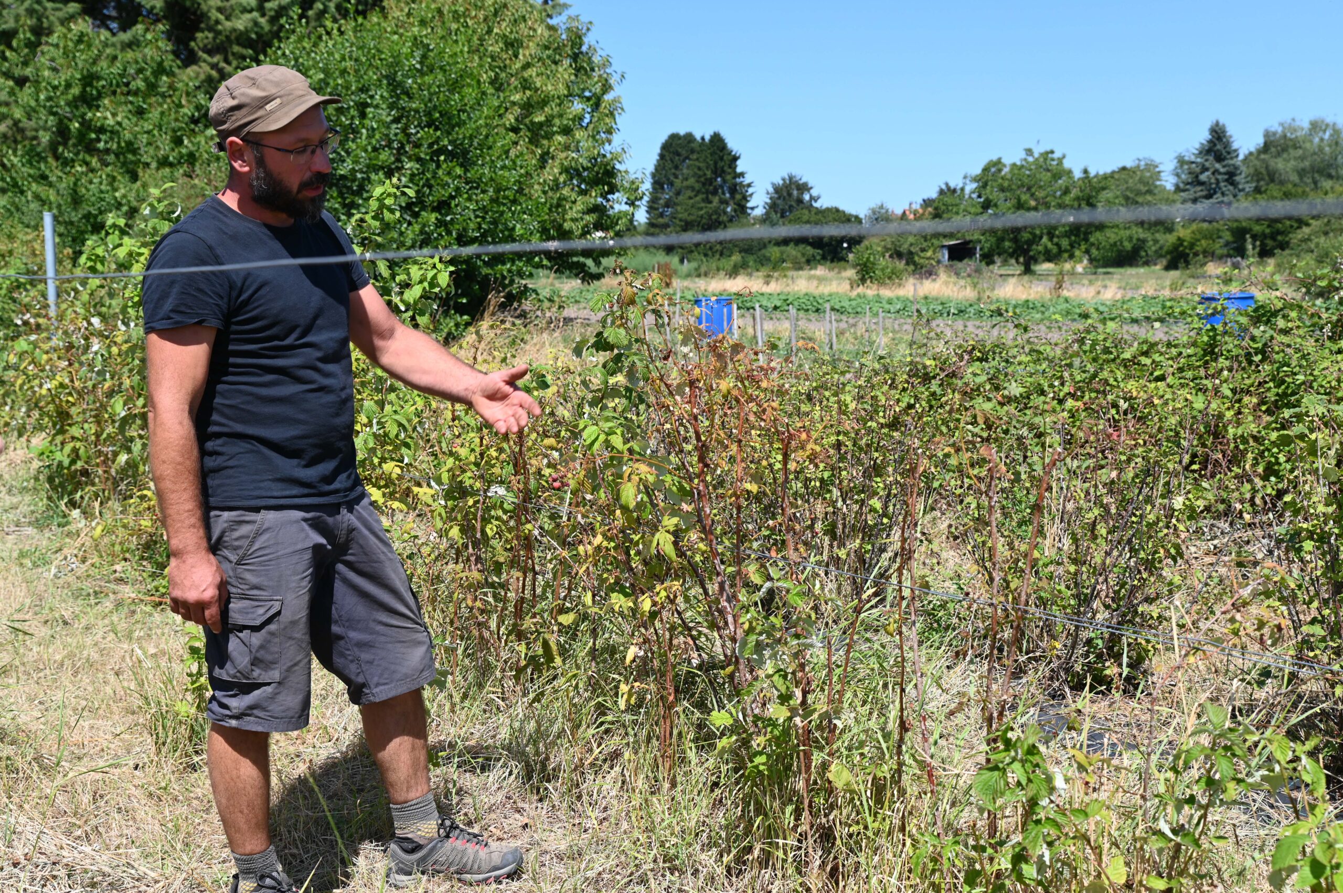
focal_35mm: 42
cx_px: 672
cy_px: 446
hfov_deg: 46.4
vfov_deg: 31.8
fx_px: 1566
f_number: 6.3
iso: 100
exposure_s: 1/320
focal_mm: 42
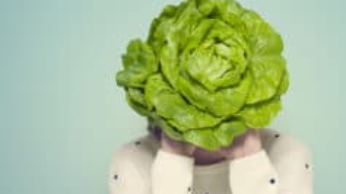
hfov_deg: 20.2
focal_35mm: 106
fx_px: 972
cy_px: 136
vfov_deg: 11.4
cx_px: 210
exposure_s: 1/160
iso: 50
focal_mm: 60
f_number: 8
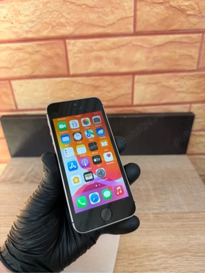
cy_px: 136
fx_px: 190
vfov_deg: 71.6
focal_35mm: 24
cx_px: 102
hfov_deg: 56.8
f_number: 1.78
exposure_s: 1/123
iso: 50
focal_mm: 6.76
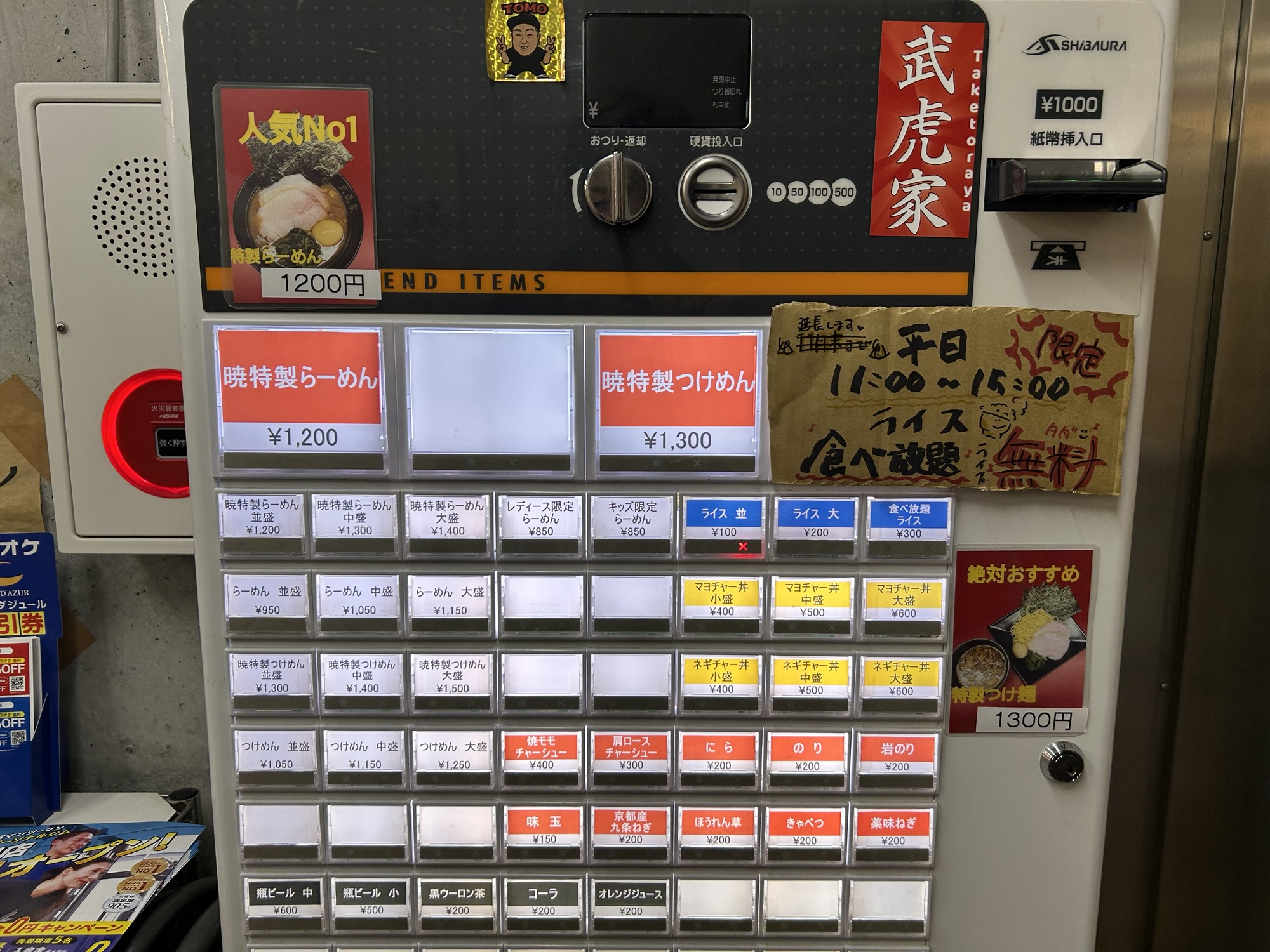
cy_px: 476
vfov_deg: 53.1
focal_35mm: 26
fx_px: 954
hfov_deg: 67.3
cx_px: 635
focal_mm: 5.7
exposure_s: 1/294
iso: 50
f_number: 1.5
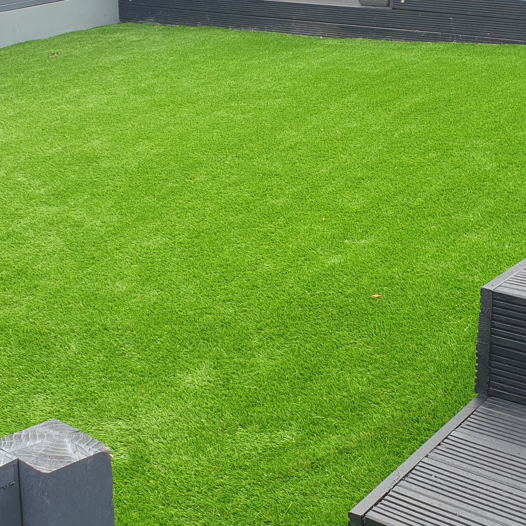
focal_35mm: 62
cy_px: 147
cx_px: 248
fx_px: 1066
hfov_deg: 27.7
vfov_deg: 27.4
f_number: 2.4
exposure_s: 1/147
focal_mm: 4.3
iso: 50
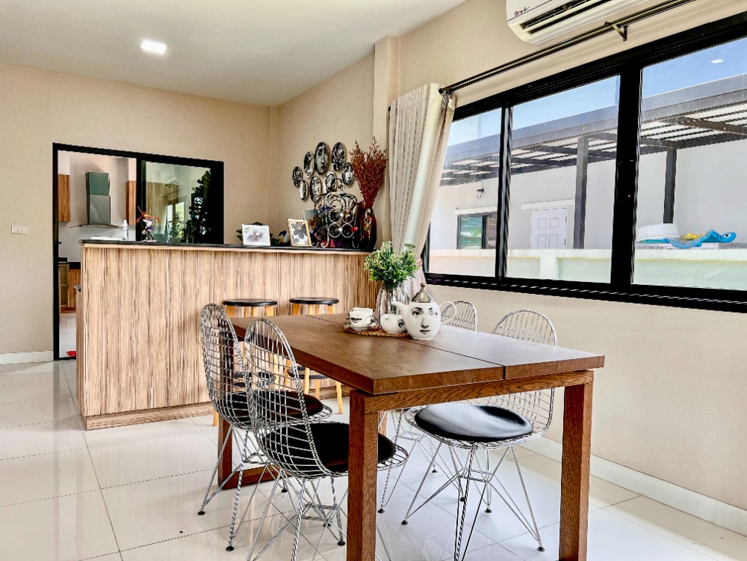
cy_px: 280
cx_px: 374
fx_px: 561
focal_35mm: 26
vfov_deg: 53.1
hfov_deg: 67.3
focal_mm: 5.7
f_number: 1.5
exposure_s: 1/161
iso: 40
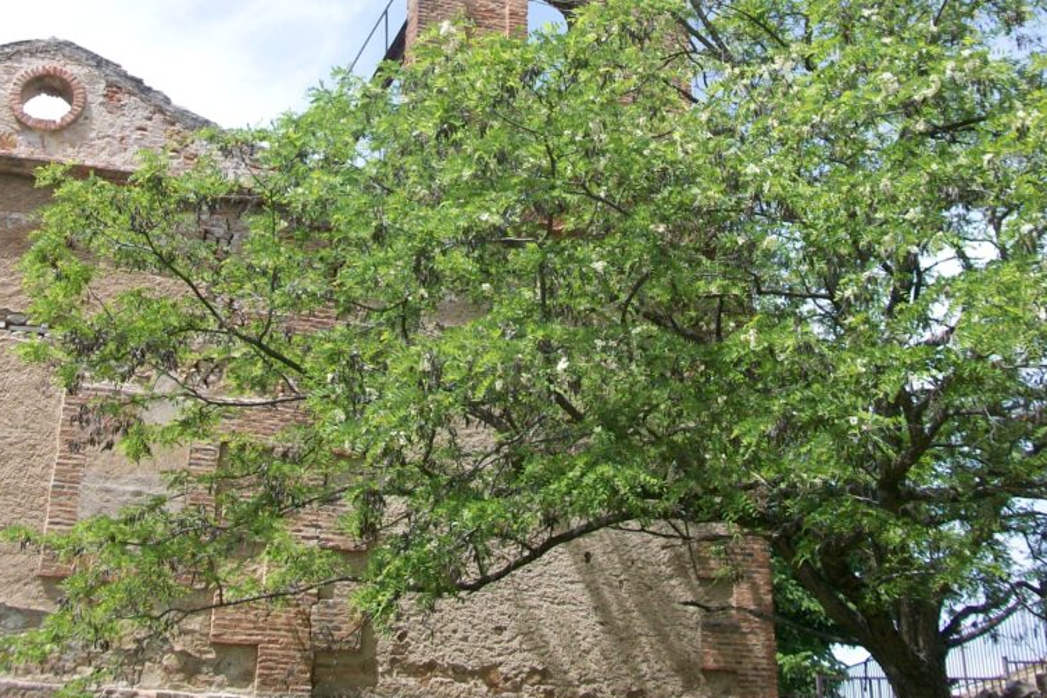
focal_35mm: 48
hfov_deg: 41.1
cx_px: 517
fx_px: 1396
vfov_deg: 27.5
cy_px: 132
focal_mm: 5.7
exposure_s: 1/600
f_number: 2.8
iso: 64
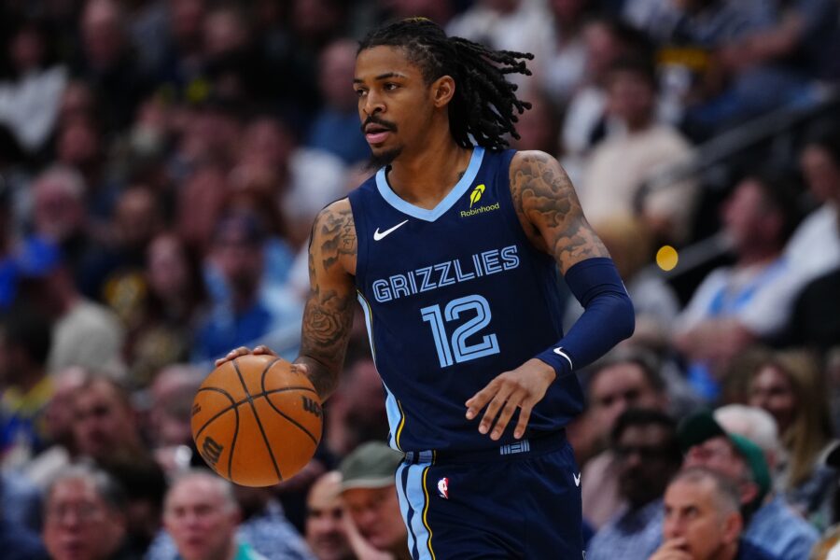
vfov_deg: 3.1
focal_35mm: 450
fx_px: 10499
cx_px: 420
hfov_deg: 4.6
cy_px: 280
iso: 4000
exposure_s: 1/2000
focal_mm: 300
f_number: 2.8
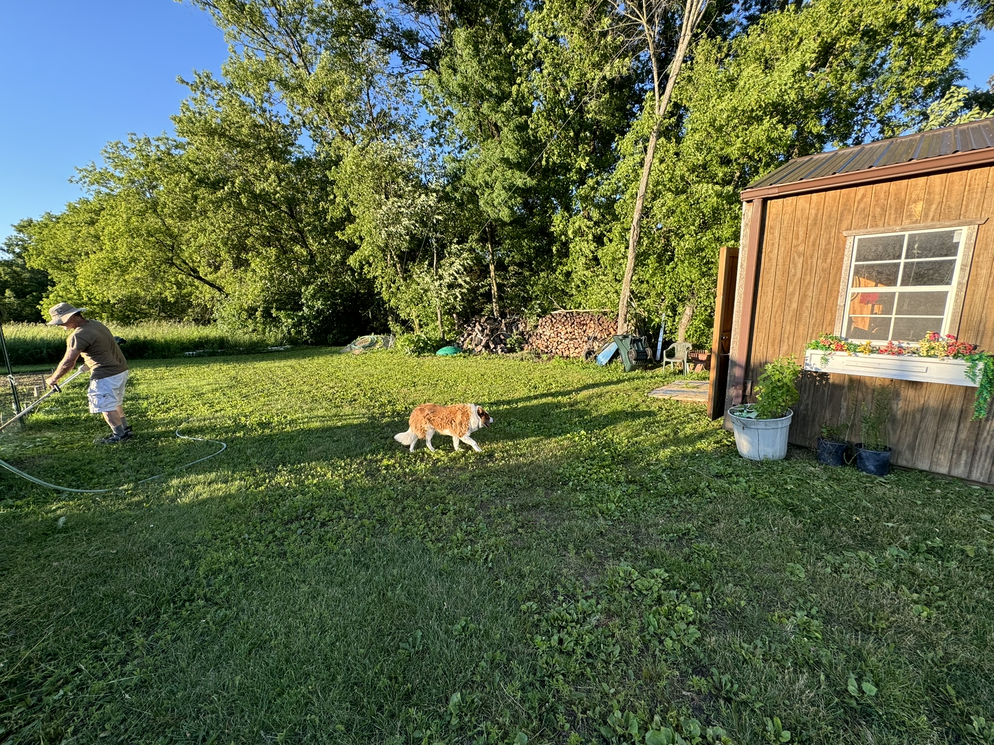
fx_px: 402
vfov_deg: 85.7
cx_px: 497
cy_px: 372
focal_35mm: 14
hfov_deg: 102.1
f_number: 2.2
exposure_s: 1/269
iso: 40
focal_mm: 2.22
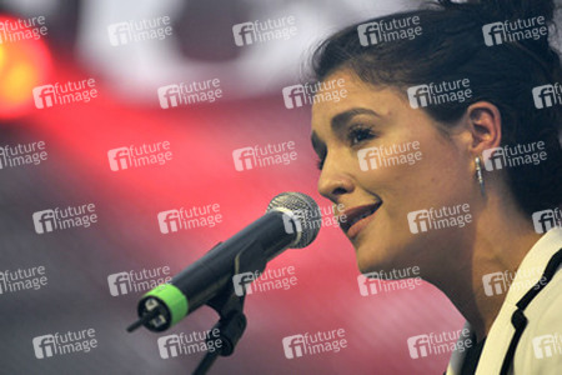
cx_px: 281
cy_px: 188
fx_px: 4098
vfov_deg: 5.2
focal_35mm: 262
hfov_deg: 7.8
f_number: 2.8
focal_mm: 175
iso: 400
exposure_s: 1/500
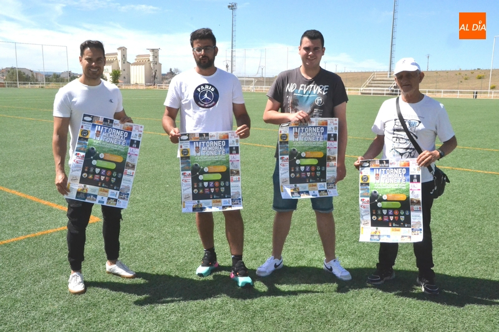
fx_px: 831
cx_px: 250
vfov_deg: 22.6
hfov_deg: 33.4
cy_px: 166
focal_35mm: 60
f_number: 22
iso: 3200
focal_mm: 40
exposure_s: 1/1600
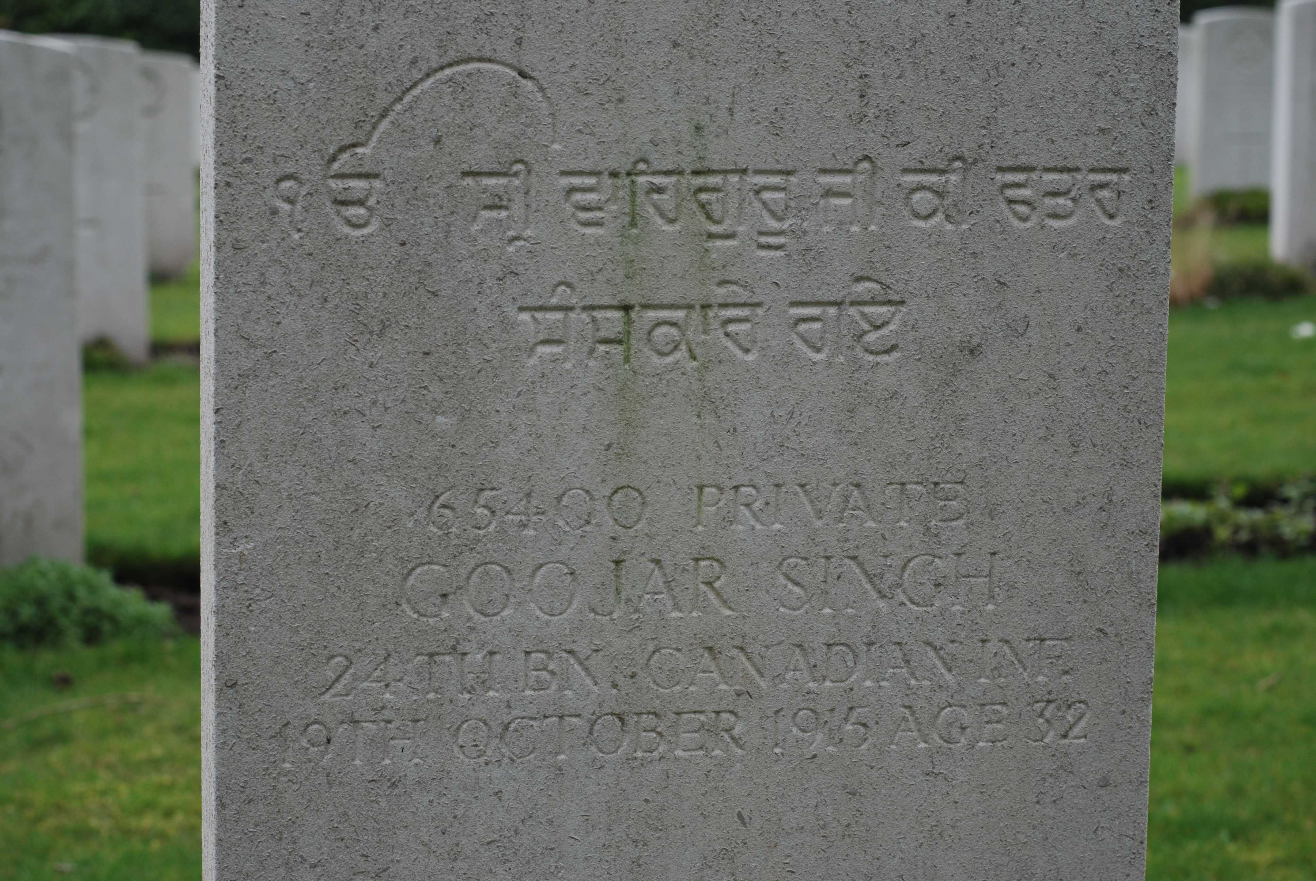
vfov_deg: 18.2
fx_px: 2745
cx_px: 658
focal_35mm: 75
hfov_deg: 27.0
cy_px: 440
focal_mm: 50
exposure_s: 1/60
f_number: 7.1
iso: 200
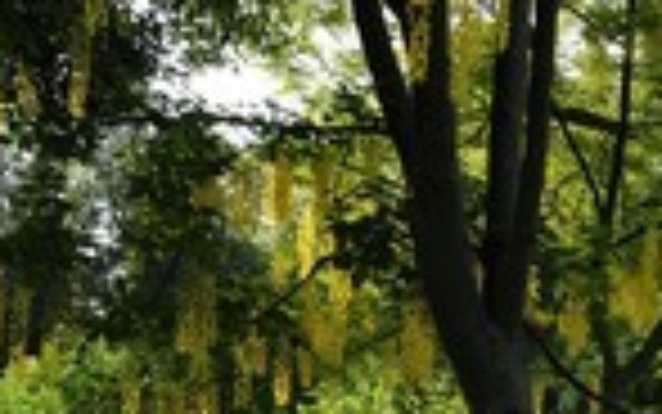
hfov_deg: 19.7
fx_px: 1841
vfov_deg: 12.3
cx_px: 691
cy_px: 603
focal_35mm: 102
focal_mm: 35
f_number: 9
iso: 200
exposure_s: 1/80
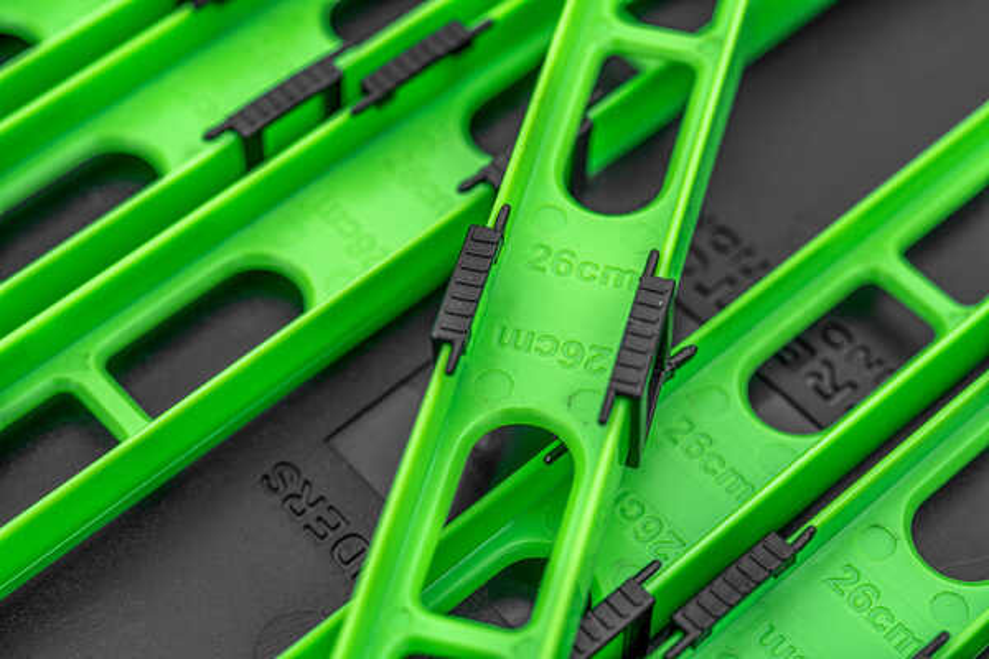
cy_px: 330
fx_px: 1923
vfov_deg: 19.5
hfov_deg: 28.8
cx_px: 494
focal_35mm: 70
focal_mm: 70
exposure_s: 1/160
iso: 100
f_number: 7.1
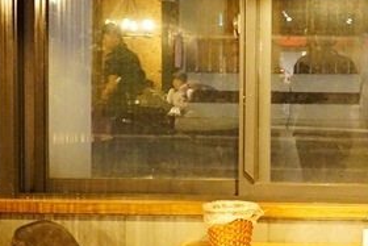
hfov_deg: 24.8
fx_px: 818
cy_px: 109
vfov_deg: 17.1
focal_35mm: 80
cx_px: 306
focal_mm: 28
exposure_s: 1/50
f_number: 3.5
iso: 6400
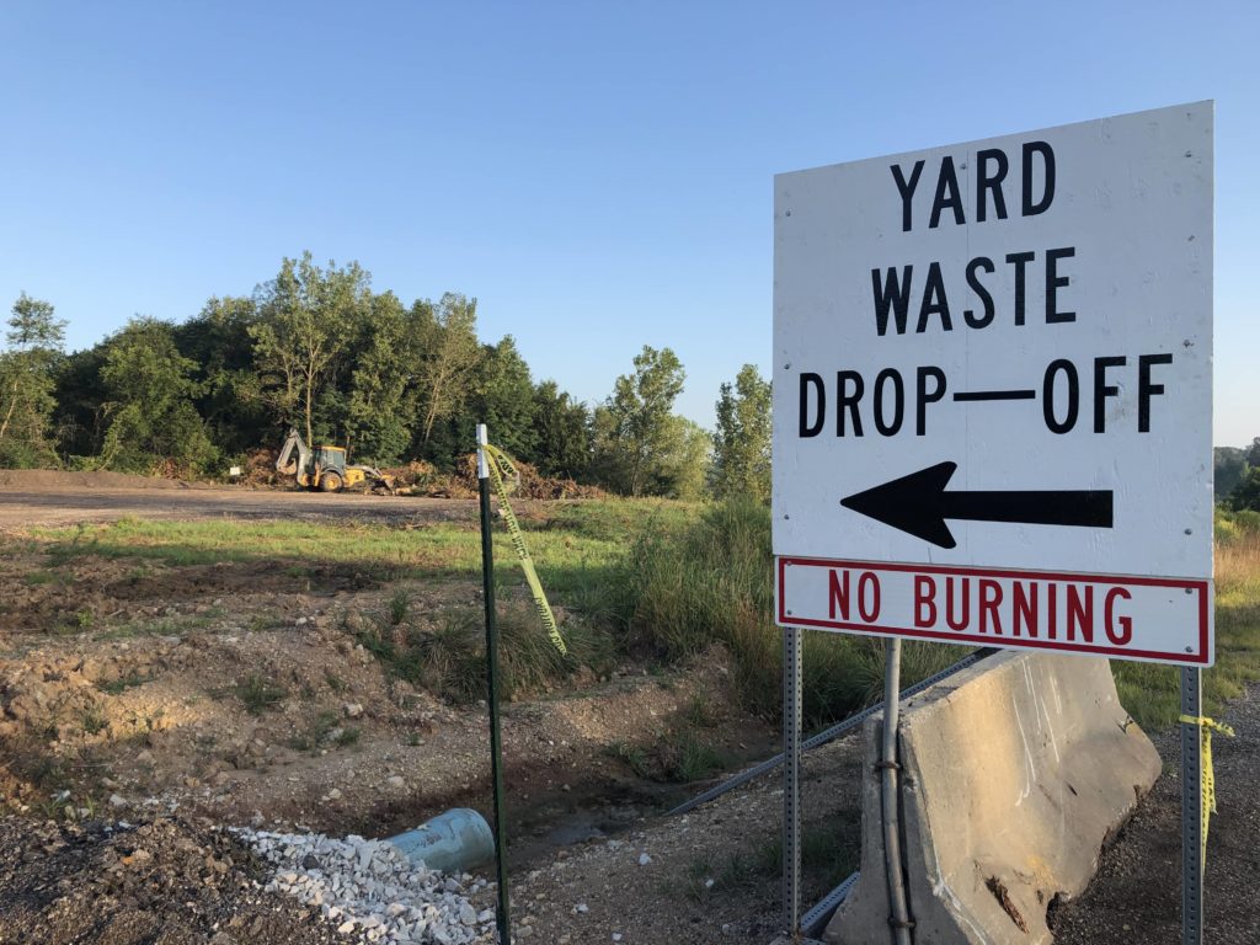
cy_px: 472
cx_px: 630
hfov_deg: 63.4
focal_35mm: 28
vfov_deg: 49.7
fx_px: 1019
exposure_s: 1/685
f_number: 1.8
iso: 20
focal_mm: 3.99
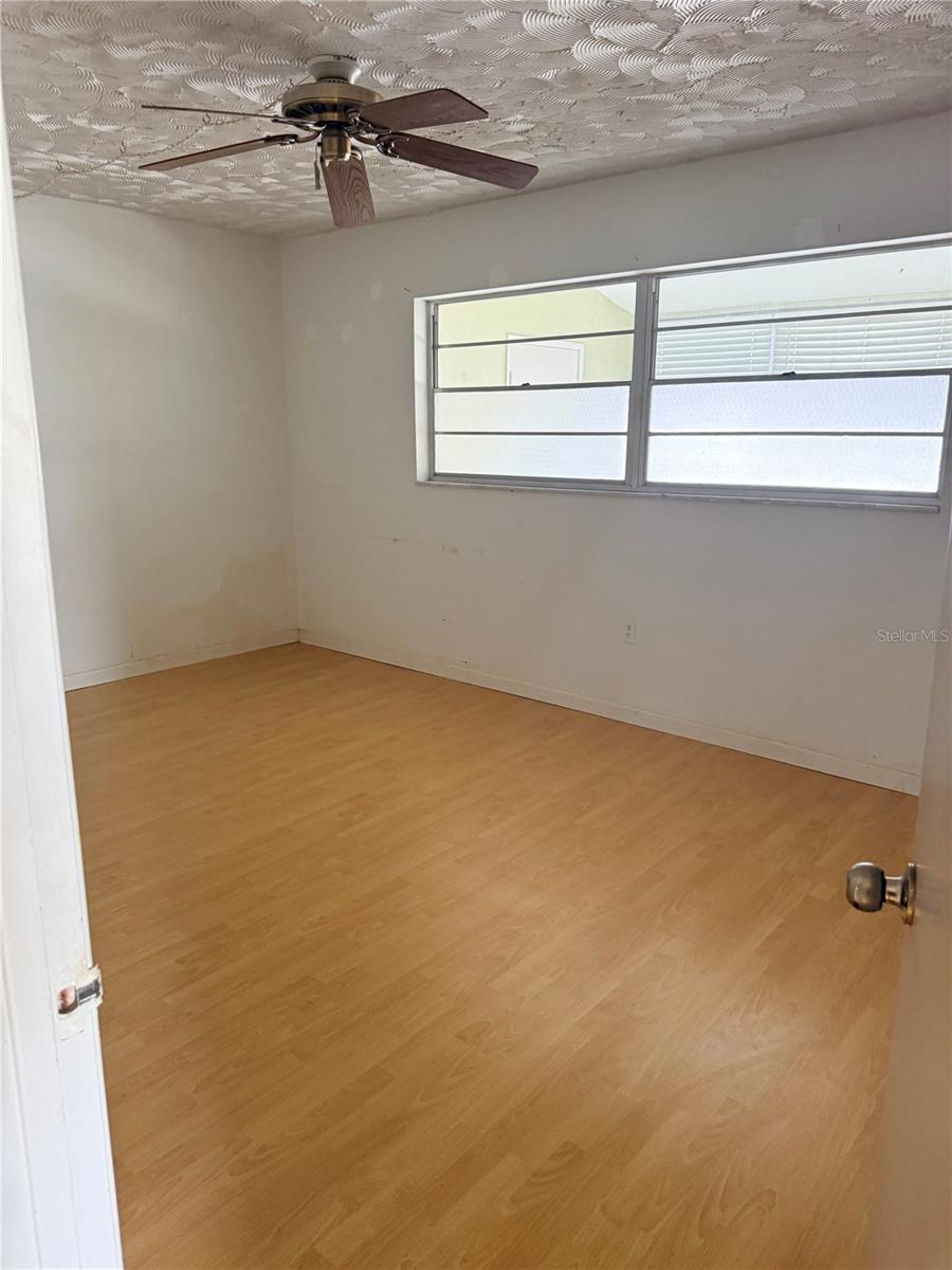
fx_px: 880
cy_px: 635
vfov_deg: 71.6
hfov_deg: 56.8
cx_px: 476
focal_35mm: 24
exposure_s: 1/60
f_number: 1.78
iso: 250
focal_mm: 6.76
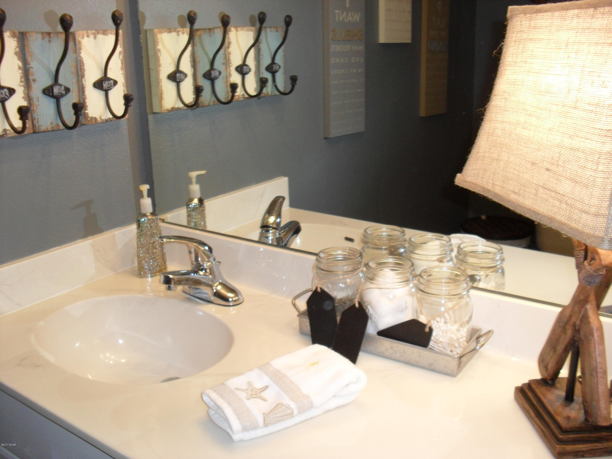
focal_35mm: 35
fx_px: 619
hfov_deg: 52.6
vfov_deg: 40.7
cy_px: 230
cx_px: 306
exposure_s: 1/45
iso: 200
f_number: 3.2
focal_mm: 6.3
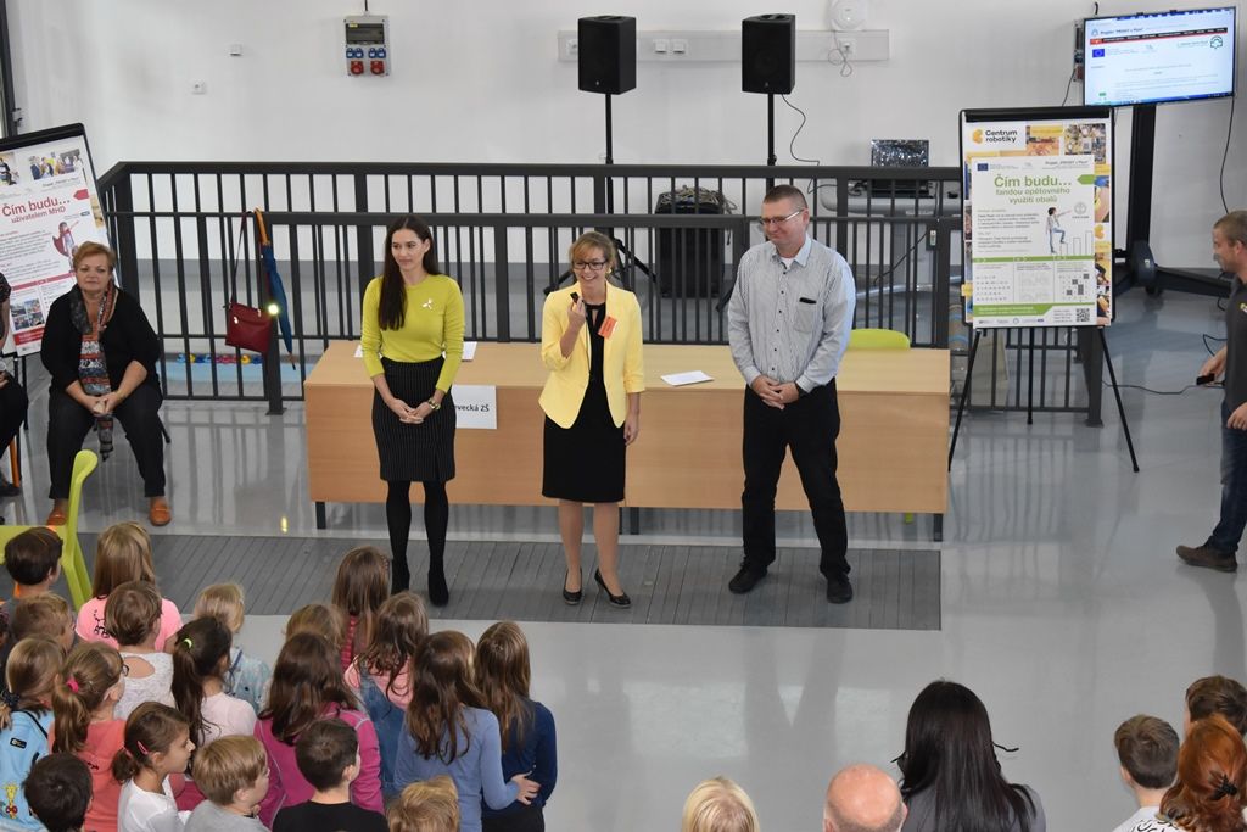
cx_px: 624
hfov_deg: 24.6
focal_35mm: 82
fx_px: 2858
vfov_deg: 16.6
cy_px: 416
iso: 1100
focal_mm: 55
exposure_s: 1/100
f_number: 5.6
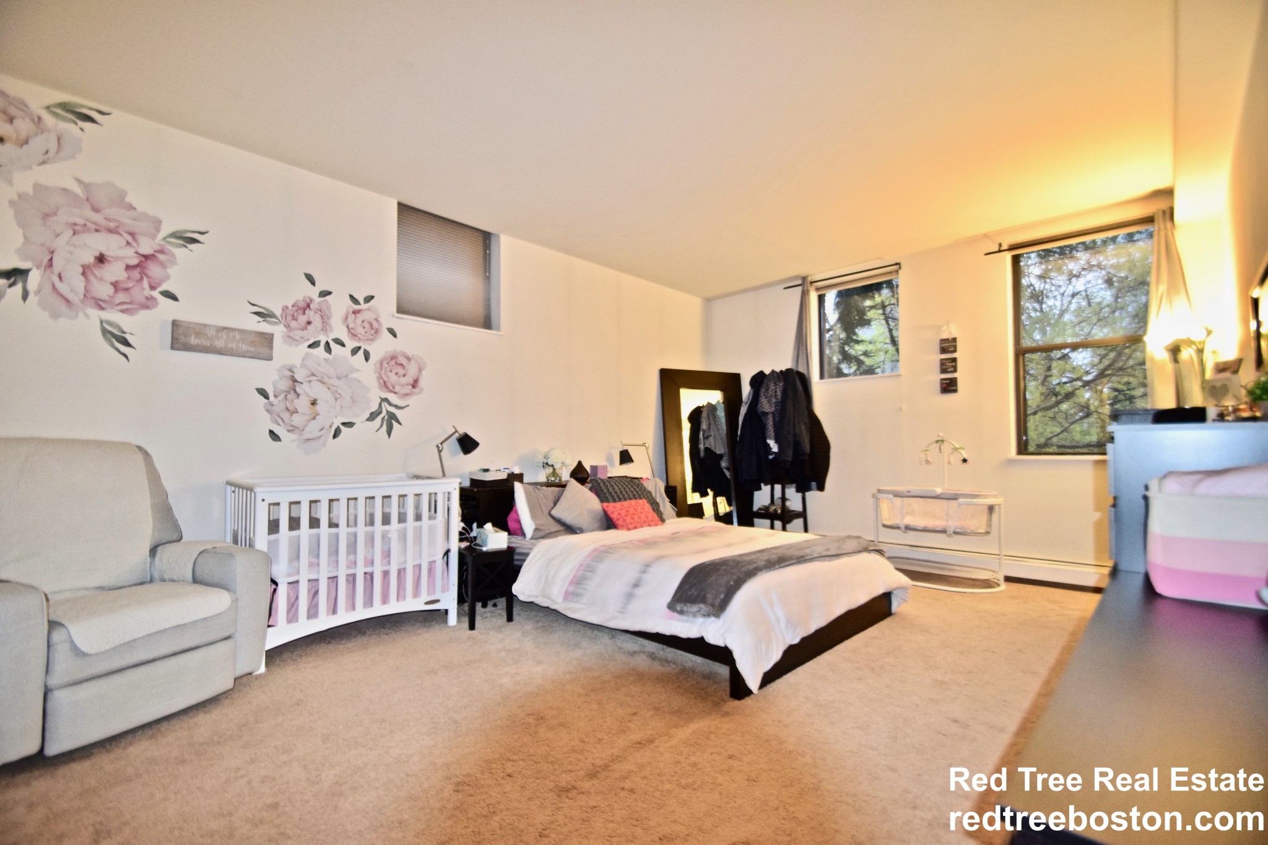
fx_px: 528
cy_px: 422
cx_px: 634
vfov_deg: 77.3
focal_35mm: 15
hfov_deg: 100.4
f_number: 3.5
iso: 1250
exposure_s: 1/60
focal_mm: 10
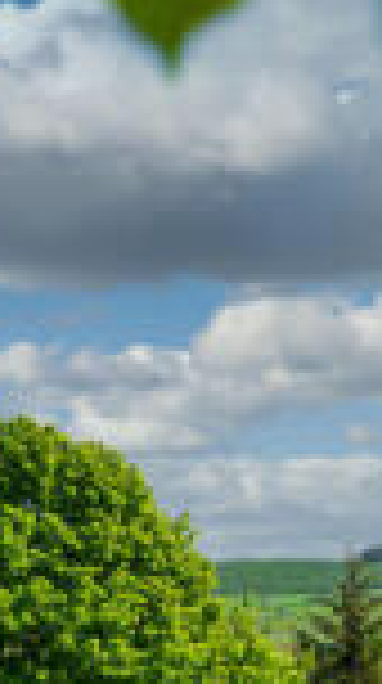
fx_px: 2080
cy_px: 529
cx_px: -467
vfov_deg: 18.5
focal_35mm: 115
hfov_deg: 9.5
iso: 160
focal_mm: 35
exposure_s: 1/100
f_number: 9
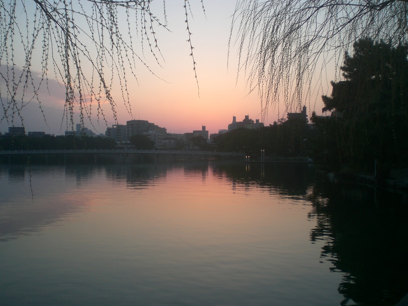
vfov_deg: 37.7
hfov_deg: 49.0
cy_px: 153
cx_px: 204
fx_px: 448
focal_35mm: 38
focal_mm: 6.3
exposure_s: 1/80
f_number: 3.1
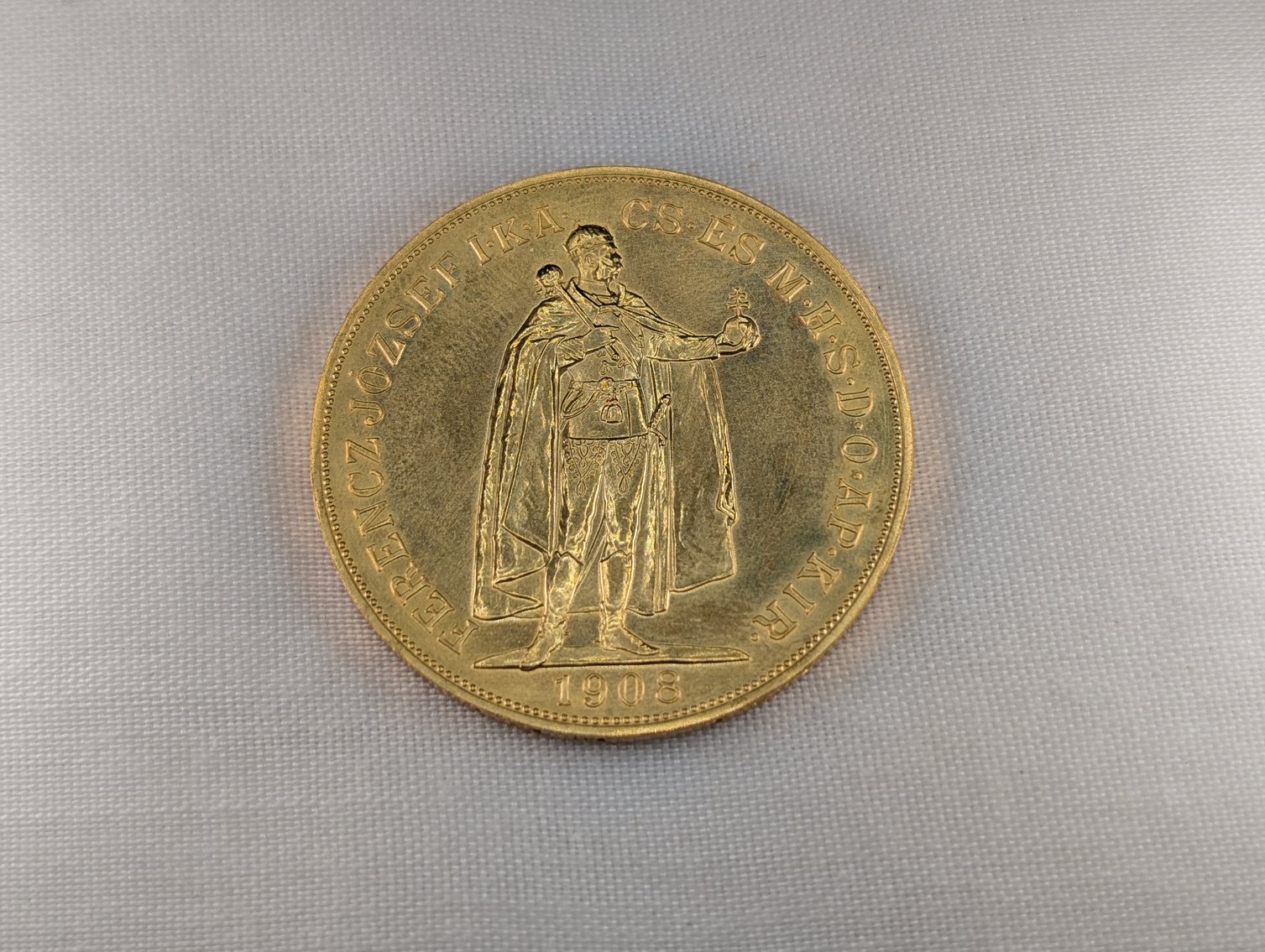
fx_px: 1793
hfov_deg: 38.9
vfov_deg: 29.8
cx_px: 632
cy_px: 476
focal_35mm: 49
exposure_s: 1/802
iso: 19
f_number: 1.68
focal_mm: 6.9
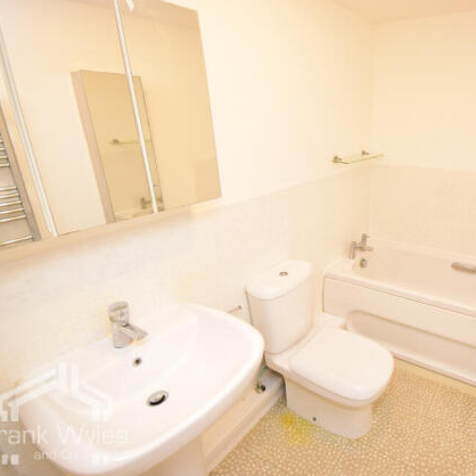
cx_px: 351
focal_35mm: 20
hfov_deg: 70.3
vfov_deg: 74.8
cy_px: 235
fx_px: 311
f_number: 7.1
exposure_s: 1/25
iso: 400
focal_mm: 10
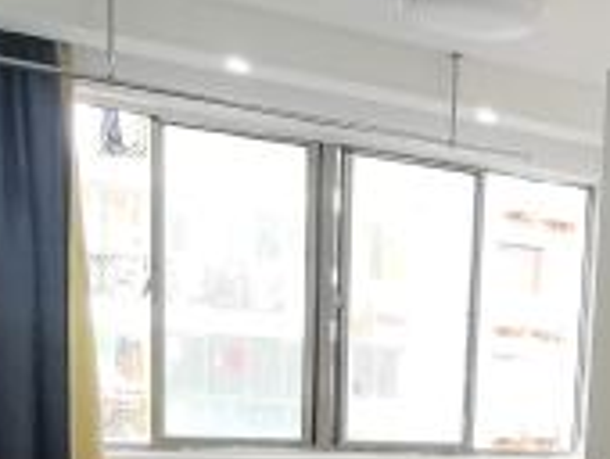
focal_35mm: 61
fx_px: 1076
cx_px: 635
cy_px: 552
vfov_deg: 22.2
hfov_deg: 29.2
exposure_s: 1/100
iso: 160
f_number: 2.2
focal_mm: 1.95
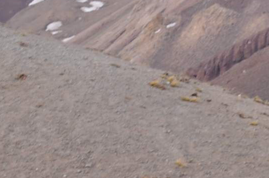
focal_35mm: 461
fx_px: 3439
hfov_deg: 4.4
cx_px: 572
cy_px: 150
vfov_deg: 3.0
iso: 160
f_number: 5.6
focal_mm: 55
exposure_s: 1/125
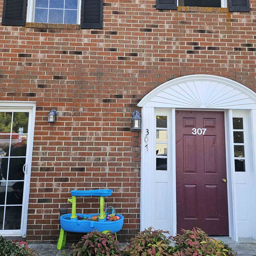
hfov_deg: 41.8
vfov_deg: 41.2
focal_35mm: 40
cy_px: 81
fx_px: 335
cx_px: 144
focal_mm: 5.4
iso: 40
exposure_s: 1/421
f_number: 1.8
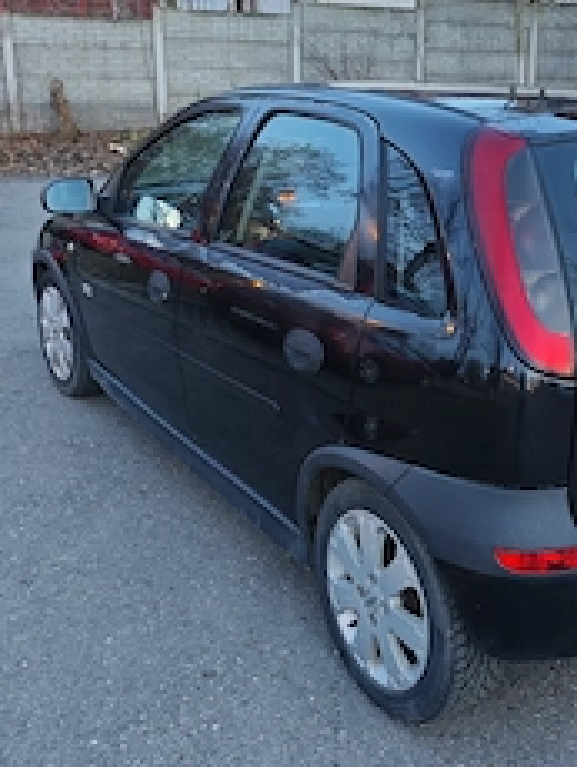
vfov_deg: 46.6
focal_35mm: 40
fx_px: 887
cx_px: 434
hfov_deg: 35.2
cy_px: 333
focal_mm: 8.72
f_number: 1.63
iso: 640
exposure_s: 1/25
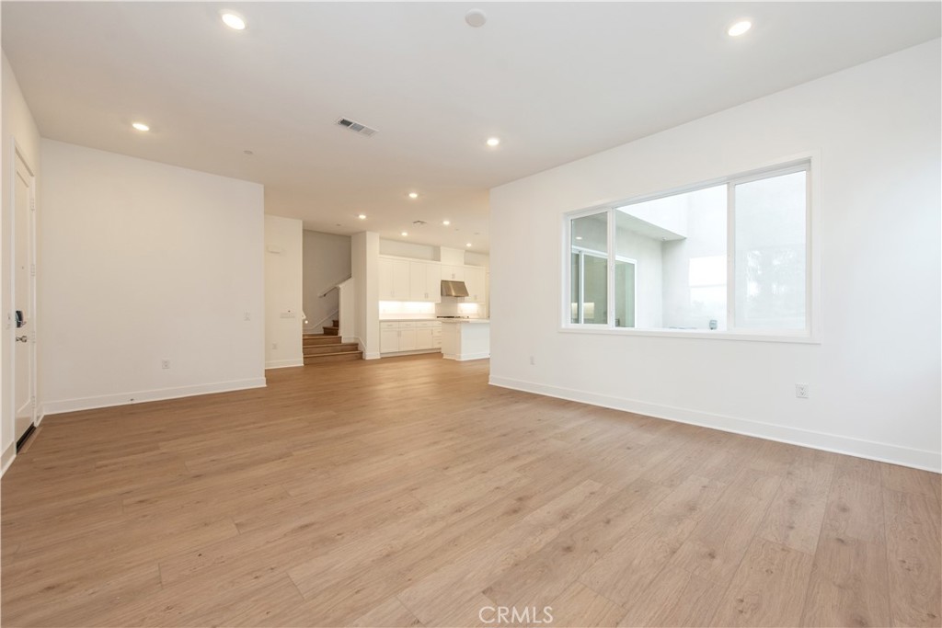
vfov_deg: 81.2
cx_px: 471
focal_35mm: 14
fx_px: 366
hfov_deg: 104.2
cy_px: 314
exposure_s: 1/125
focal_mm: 14
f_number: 5.6
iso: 800
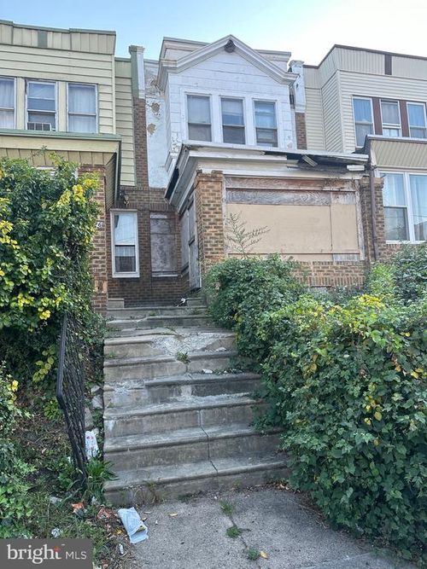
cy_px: 284
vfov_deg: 71.6
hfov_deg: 56.8
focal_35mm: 24
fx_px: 395
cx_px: 214
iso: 80
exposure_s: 1/756
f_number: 1.78
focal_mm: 6.86
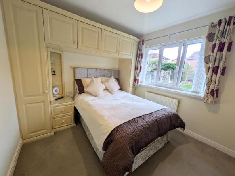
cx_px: 118
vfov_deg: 85.7
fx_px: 95
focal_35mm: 14
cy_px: 88
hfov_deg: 102.0
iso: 75
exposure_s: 1/100
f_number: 2.2
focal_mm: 1.83
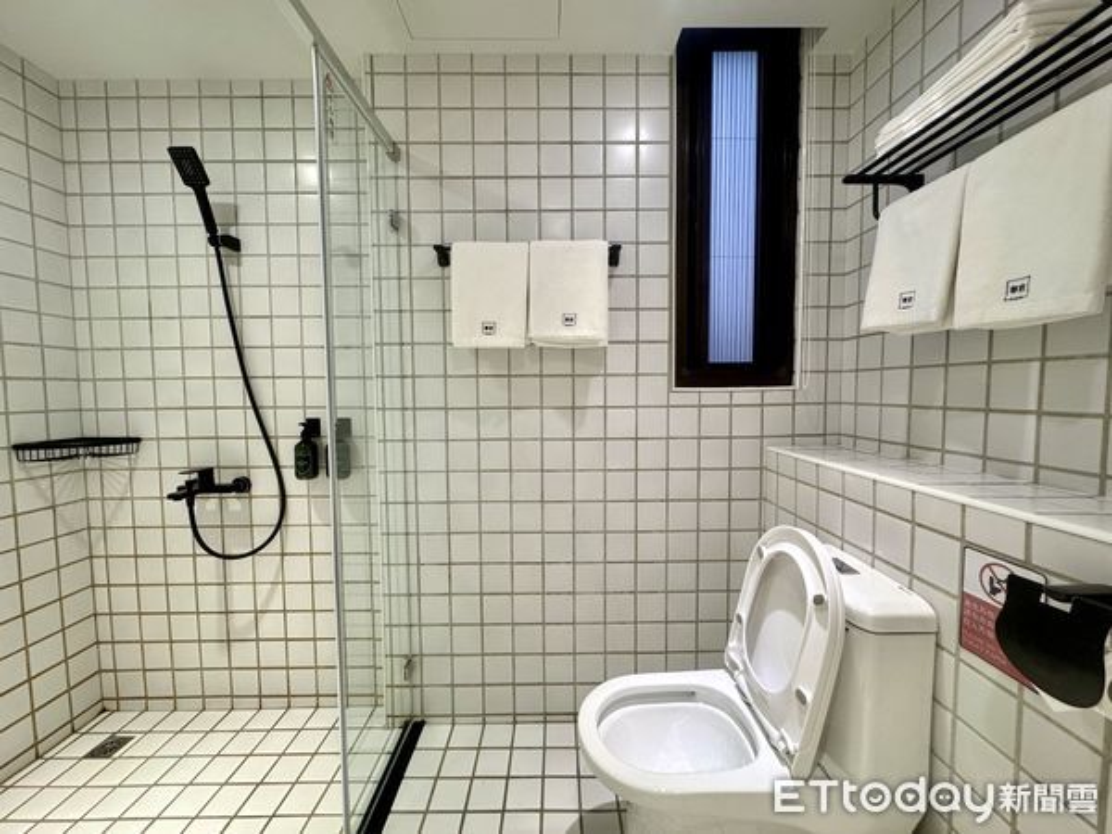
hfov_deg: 102.1
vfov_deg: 85.7
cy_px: 417
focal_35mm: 14
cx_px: 556
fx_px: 450
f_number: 2.2
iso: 250
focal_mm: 2.22
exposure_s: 1/60
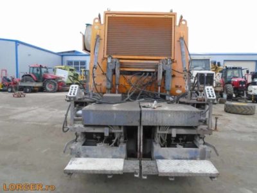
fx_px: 193
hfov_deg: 67.3
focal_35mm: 26
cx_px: 128
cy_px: 96
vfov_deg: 53.1
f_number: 3.2
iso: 400
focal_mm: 4.6
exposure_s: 1/250
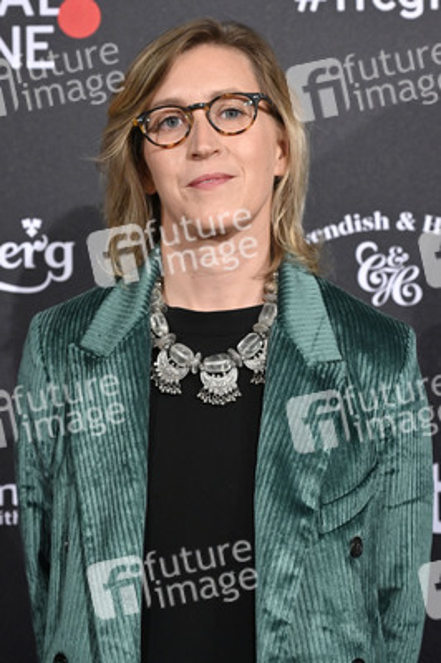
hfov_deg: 19.4
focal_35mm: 70
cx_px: 220
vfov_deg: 28.9
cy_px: 332
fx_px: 1288
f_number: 4
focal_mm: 70
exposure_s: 1/200
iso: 1000
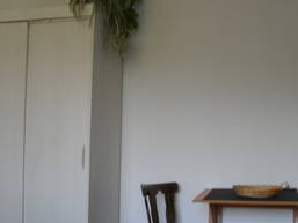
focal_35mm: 49
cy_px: 153
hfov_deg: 38.7
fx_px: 422
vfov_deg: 29.4
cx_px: 180
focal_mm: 6.3
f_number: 3.2
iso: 100
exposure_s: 1/30
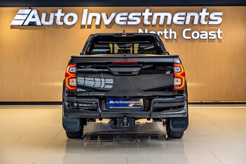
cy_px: 82
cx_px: 123
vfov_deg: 22.6
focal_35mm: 60
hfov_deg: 33.4
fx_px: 410
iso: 500
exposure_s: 1/100
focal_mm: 60
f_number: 4
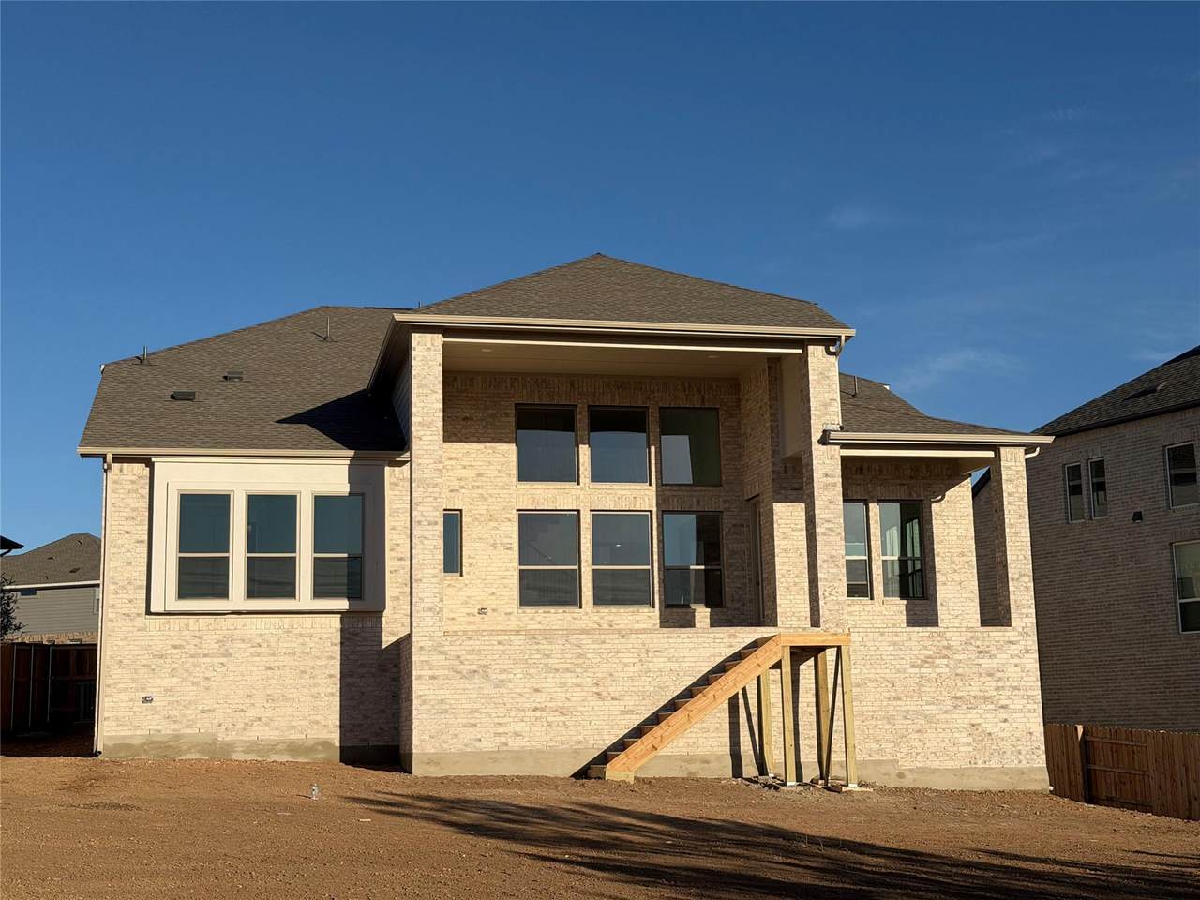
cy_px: 450
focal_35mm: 48
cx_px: 600
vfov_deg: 30.3
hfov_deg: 39.7
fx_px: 1664
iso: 64
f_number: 1.78
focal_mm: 6.76
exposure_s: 1/8772
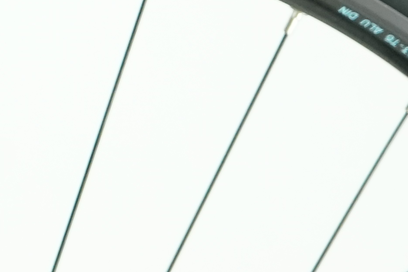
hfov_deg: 8.4
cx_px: -280
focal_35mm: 237
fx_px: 2685
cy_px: -234
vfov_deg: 5.7
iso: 2500
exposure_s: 1/200
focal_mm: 37
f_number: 5.6
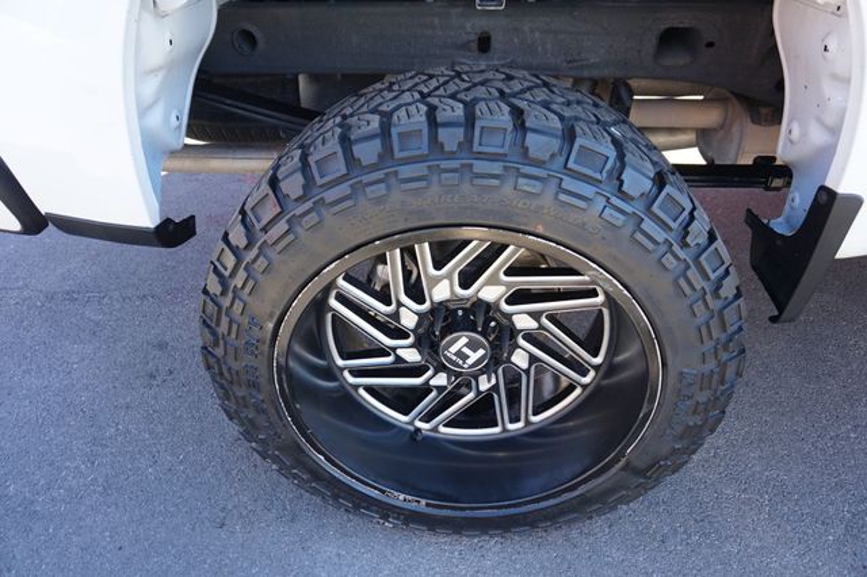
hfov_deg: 73.8
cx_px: 434
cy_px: 288
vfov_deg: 53.1
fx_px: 578
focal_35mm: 24
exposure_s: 1/60
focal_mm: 16
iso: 125
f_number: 4
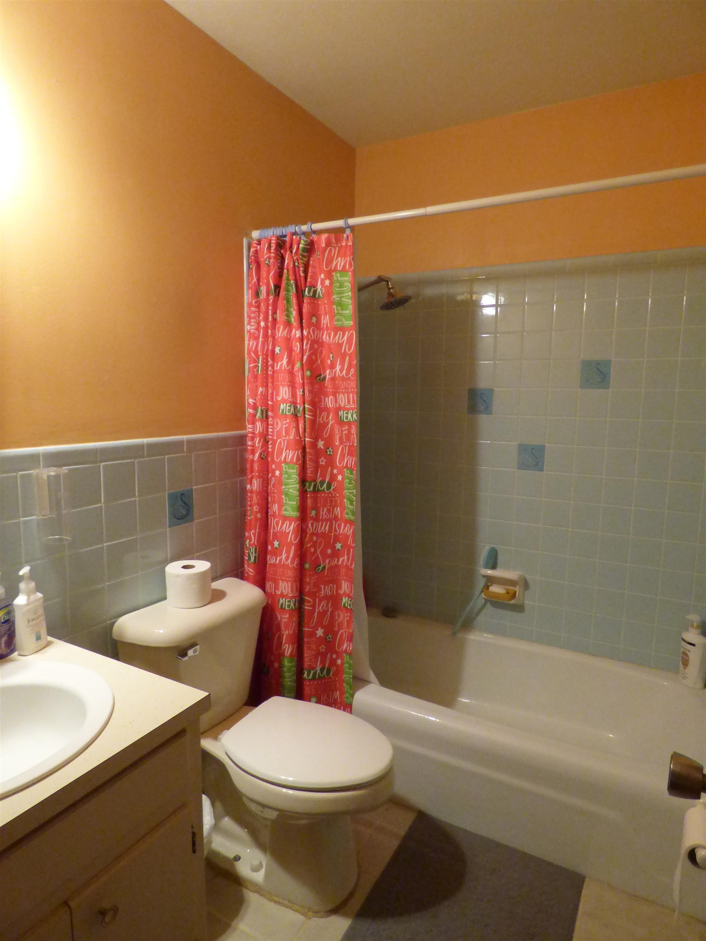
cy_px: 470
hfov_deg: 66.0
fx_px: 544
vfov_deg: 81.7
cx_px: 353
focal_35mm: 20
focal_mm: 3.58
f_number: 2.8
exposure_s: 1/50
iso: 800
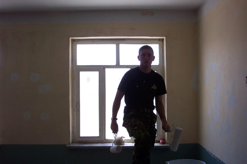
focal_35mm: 35
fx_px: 240
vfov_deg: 37.9
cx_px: 124
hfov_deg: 54.4
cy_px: 82
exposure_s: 1/180
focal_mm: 7.5
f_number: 2.8
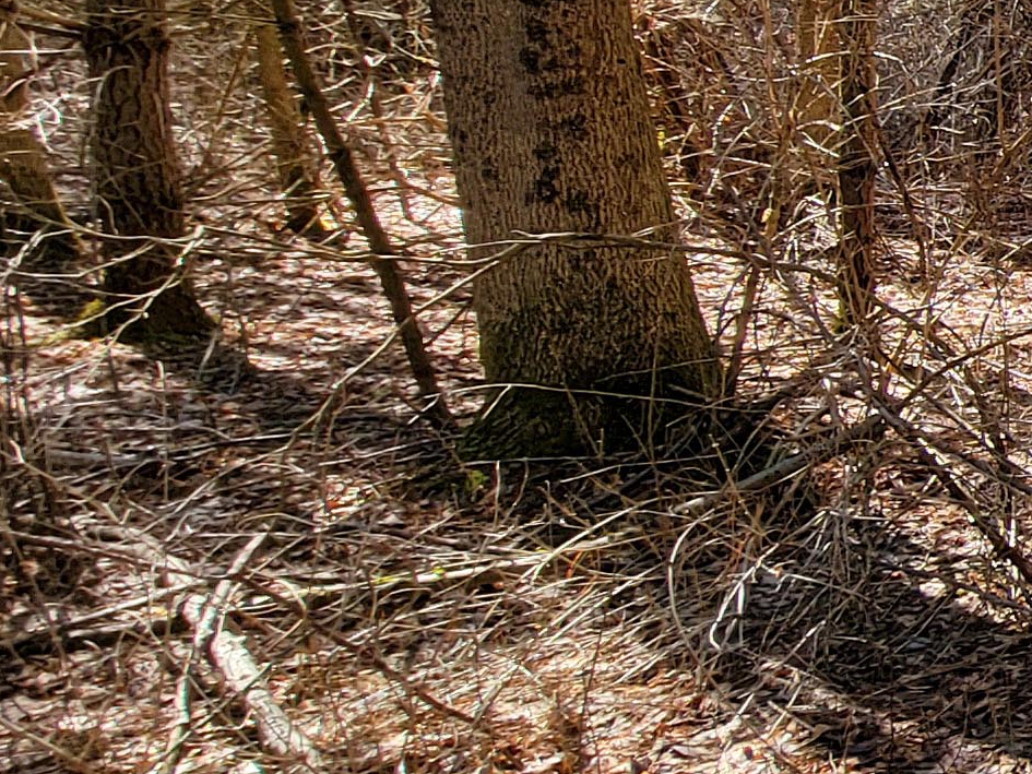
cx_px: 2028
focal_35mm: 55
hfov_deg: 19.8
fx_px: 1640
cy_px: 195
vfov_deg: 26.2
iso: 50
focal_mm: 2.2
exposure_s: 1/210
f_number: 2.2
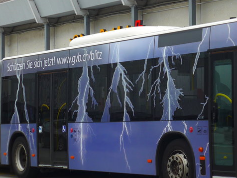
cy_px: 55
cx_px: 164
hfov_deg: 15.6
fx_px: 863
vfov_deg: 11.7
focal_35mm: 126
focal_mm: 10.7
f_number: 3.3
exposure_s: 1/125
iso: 80
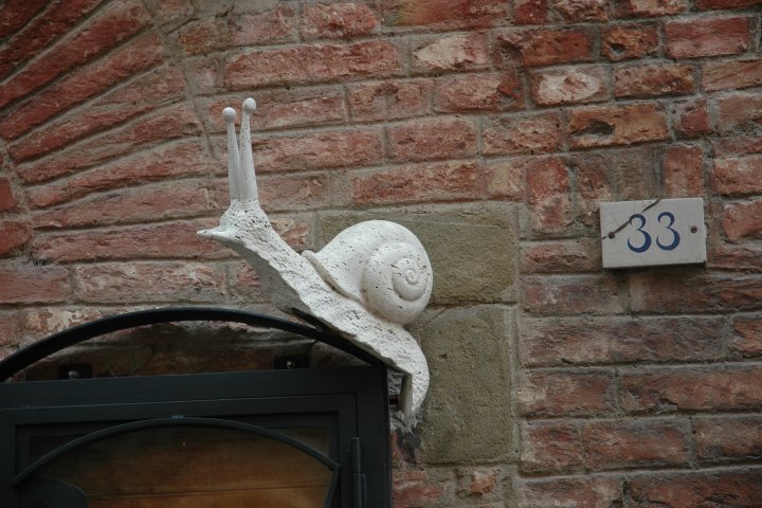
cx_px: 381
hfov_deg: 19.5
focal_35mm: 105
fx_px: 2222
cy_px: 254
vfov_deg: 13.0
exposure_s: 1/80
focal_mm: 70
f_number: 4.5
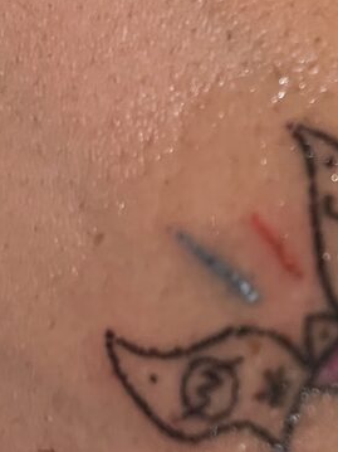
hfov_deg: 16.1
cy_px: 325
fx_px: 1133
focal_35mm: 87
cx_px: 442
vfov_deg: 22.4
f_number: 1.6
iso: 500
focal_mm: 5.1
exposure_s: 1/25
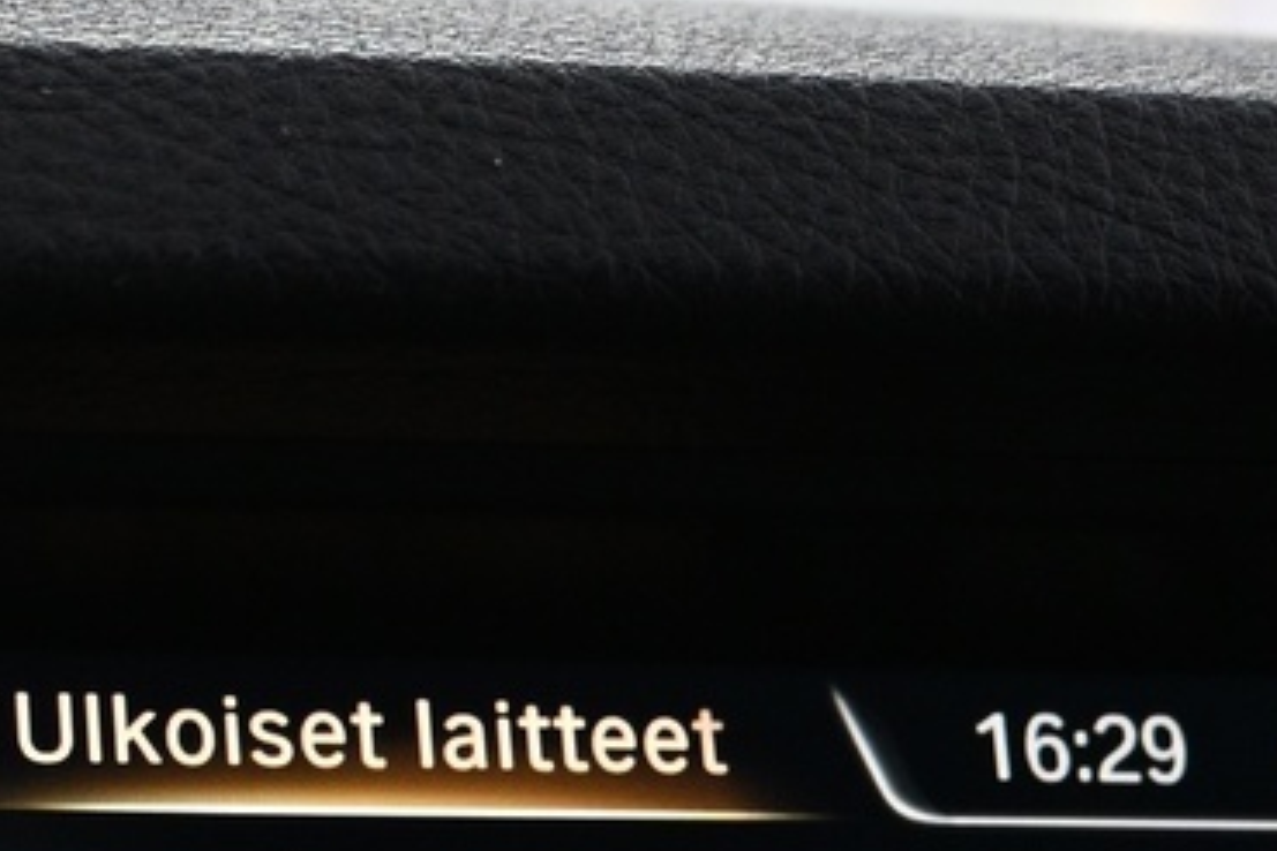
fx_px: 5721
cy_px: 1332
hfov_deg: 12.7
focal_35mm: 161
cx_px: 363
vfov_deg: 8.3
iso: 1000
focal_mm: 24.5
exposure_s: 1/50
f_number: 4.2
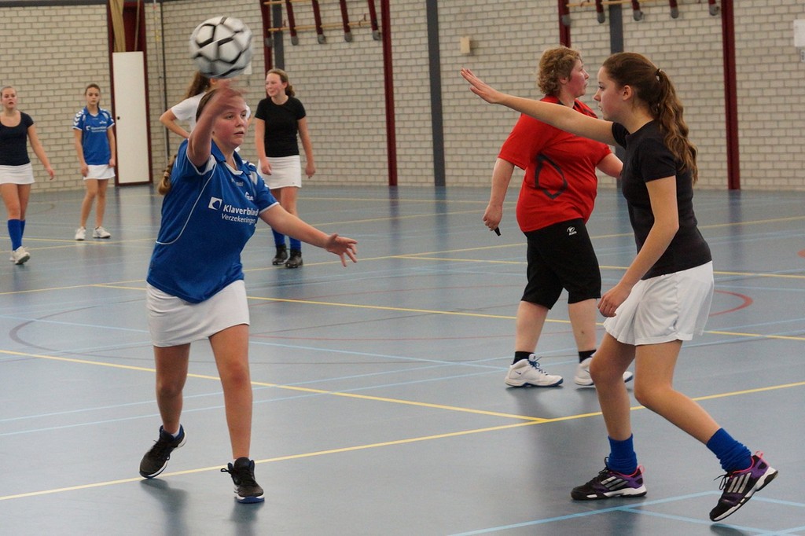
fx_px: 1676
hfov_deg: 27.0
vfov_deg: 18.2
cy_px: 268
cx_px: 402
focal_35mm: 75
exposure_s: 1/200
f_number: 4
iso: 1250
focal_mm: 50
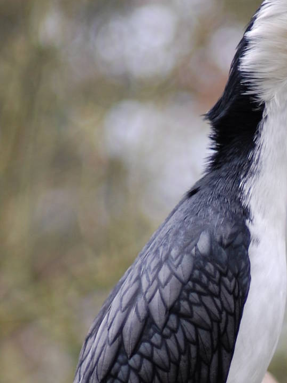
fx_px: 3913
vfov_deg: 5.6
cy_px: 246
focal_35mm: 354
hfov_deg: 4.2
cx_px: 258
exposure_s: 1/250
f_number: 4.2
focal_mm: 110
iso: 400
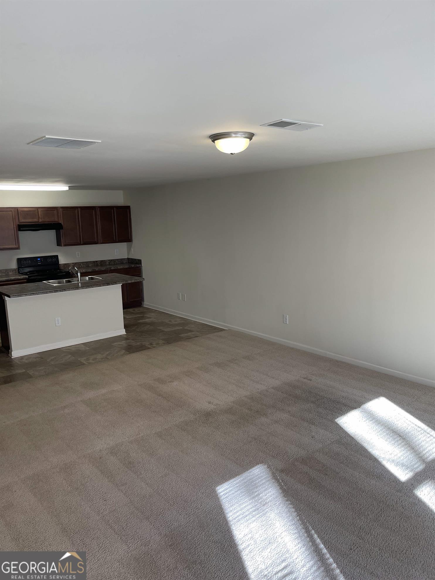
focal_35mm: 26
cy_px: 290
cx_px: 218
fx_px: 436
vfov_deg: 67.3
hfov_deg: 53.1
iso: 64
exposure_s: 1/120
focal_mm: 5.1
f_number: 1.6
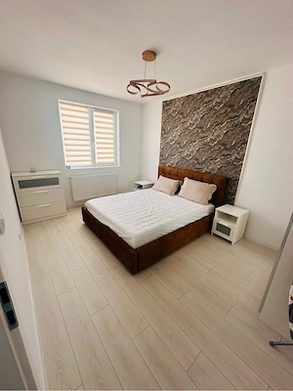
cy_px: 196
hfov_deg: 85.7
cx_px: 146
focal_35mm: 14
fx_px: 158
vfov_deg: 102.1
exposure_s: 1/99
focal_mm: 2.22
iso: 125
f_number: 2.2
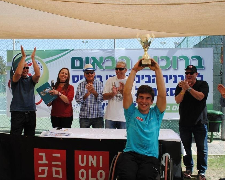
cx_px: 115
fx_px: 253
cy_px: 88
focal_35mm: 38
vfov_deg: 39.2
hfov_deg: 47.9
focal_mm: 22
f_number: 7.1
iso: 100
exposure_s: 1/200
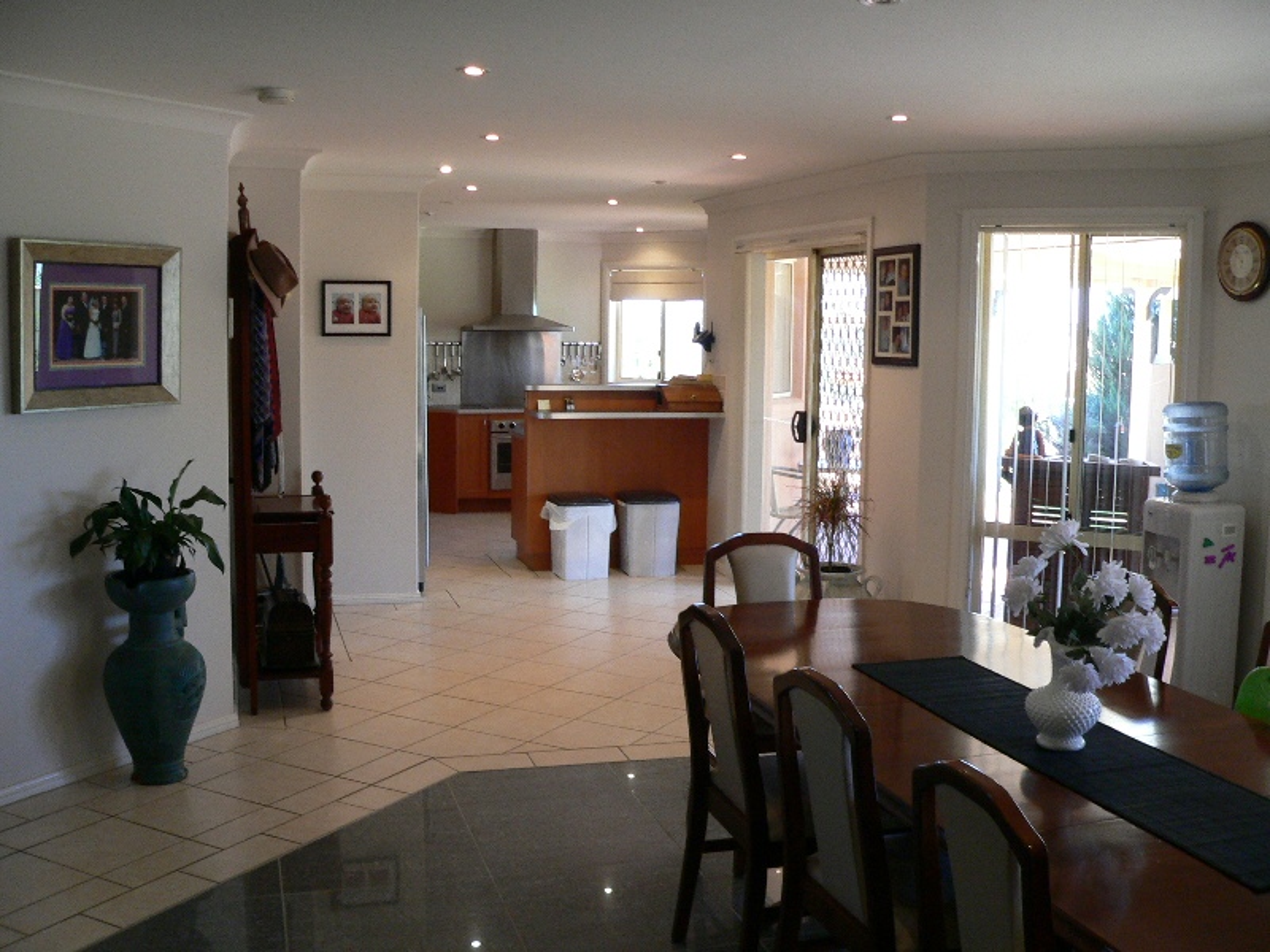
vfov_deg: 39.7
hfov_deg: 51.4
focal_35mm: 36
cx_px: 635
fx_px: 1321
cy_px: 476
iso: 200
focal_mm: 6
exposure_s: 1/60
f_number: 2.8
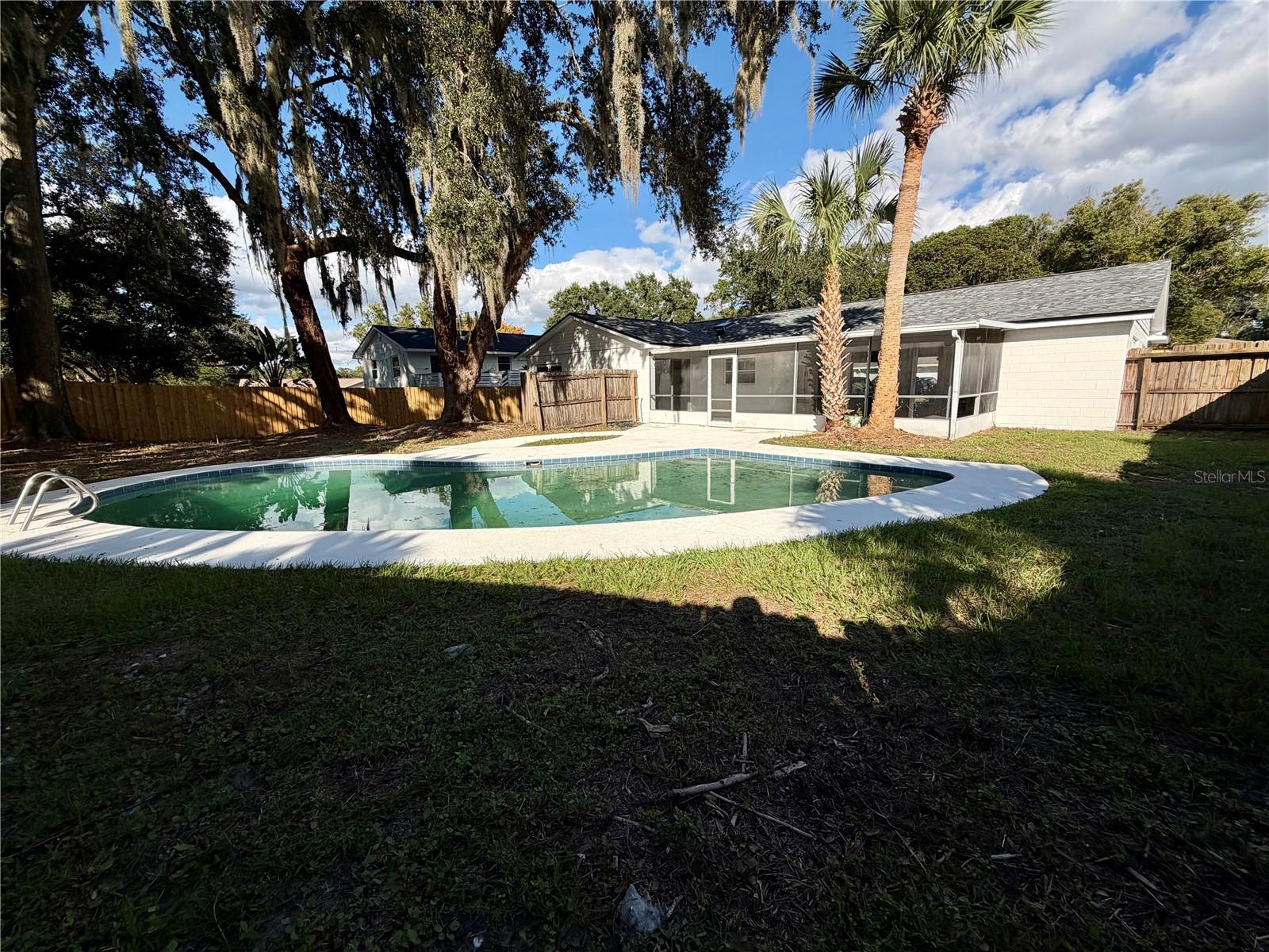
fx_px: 513
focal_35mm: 14
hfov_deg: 102.1
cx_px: 634
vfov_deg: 85.7
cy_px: 476
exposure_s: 1/1368
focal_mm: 2.22
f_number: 2.2
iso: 20
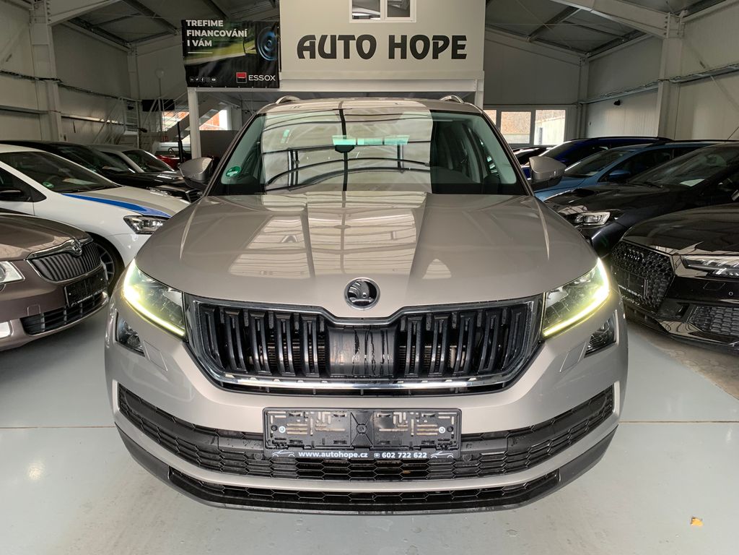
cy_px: 278
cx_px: 370
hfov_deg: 67.3
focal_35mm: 26
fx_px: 555
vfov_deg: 53.1
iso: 100
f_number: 1.8
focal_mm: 4.25
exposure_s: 1/73
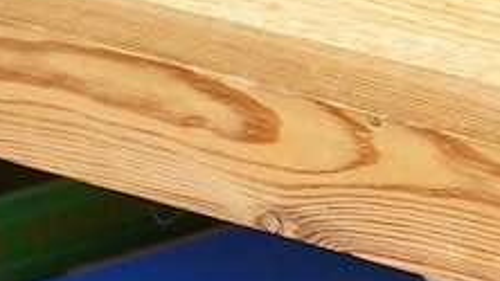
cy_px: -378
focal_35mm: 239
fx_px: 3169
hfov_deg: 8.6
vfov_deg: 5.0
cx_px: 956
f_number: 10
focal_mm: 30
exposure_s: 1/80
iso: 2500
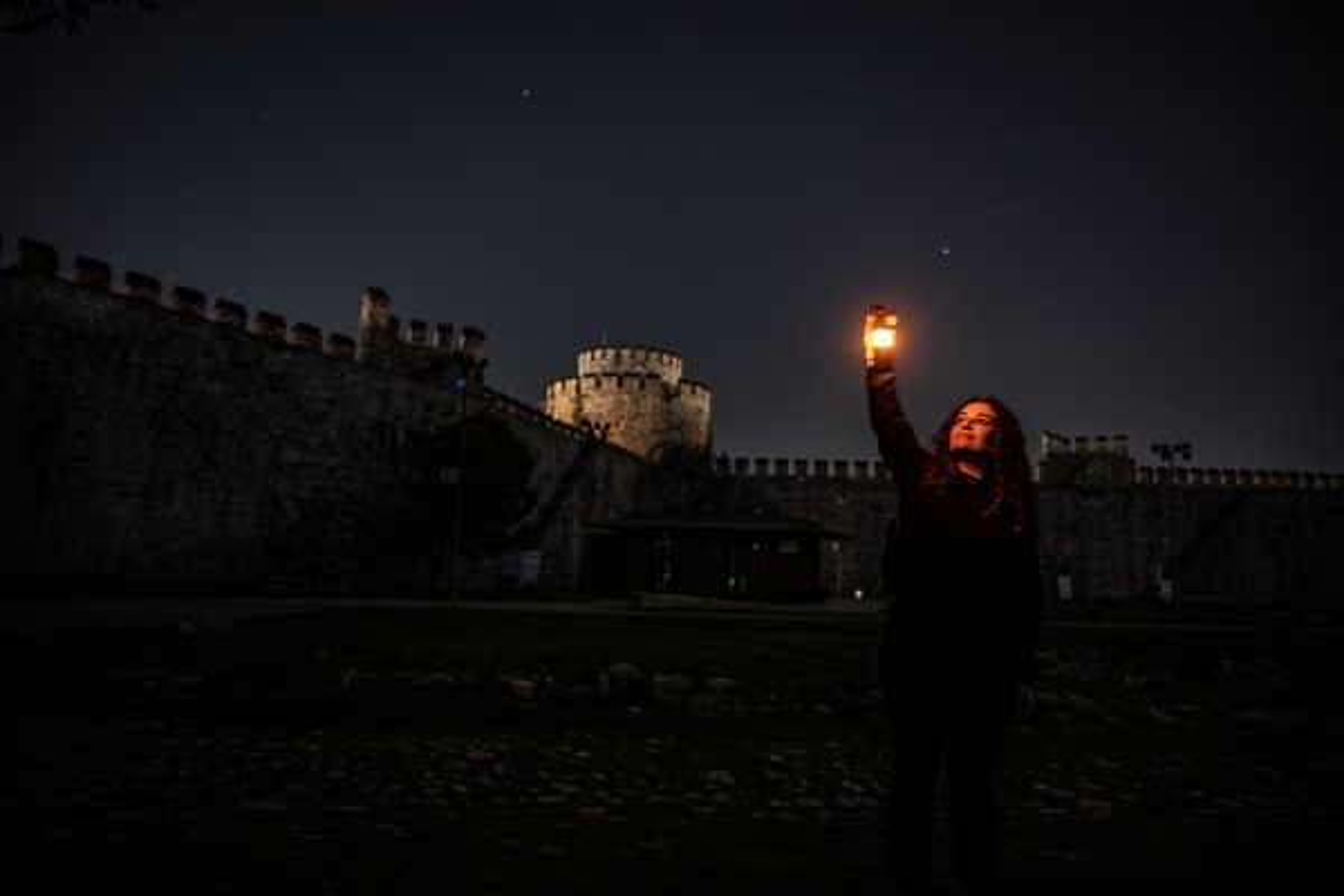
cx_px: 672
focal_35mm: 24
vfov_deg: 53.1
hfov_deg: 73.7
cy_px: 448
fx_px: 896
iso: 400
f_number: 2.8
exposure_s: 3
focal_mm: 24
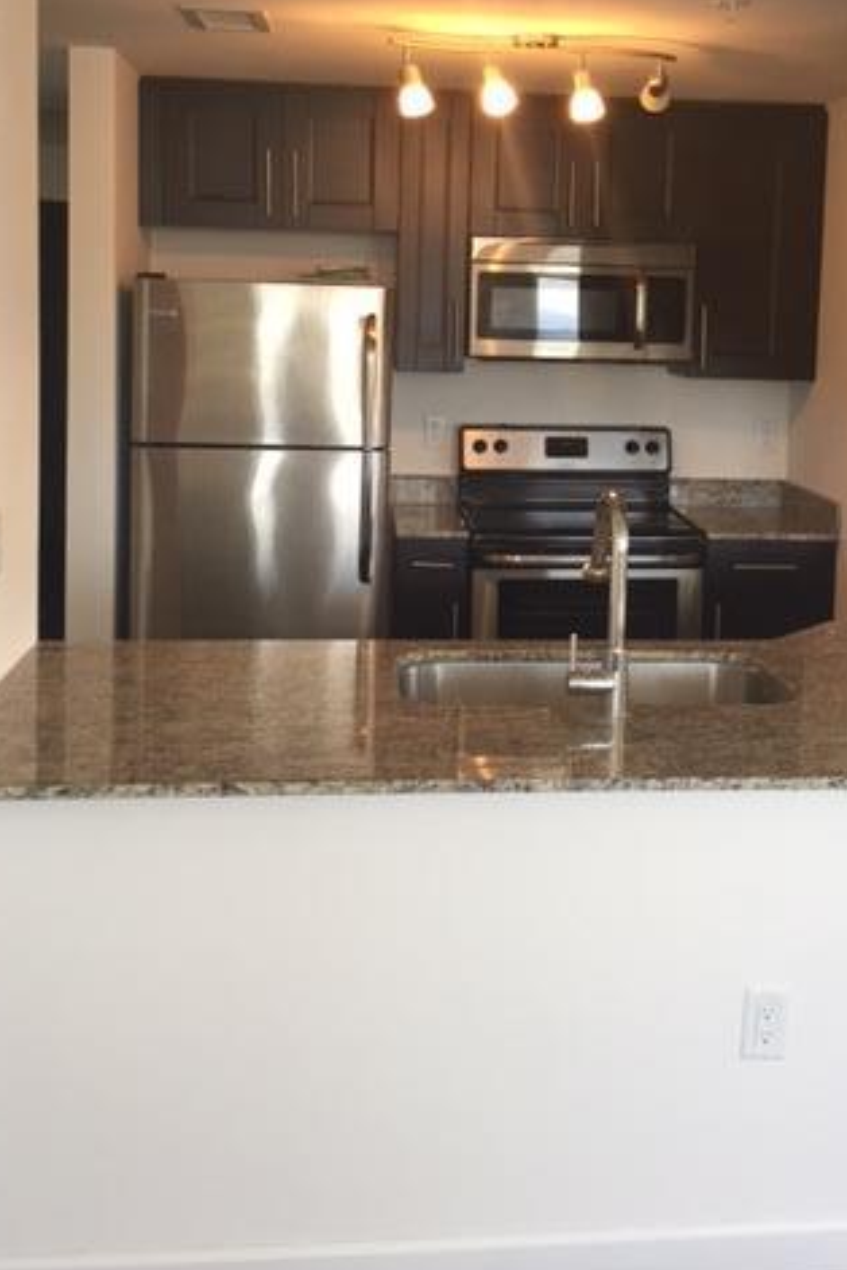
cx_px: 526
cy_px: 421
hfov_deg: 32.5
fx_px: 1447
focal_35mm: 41
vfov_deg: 46.6
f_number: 2.2
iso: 32
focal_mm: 4.15
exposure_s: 1/30
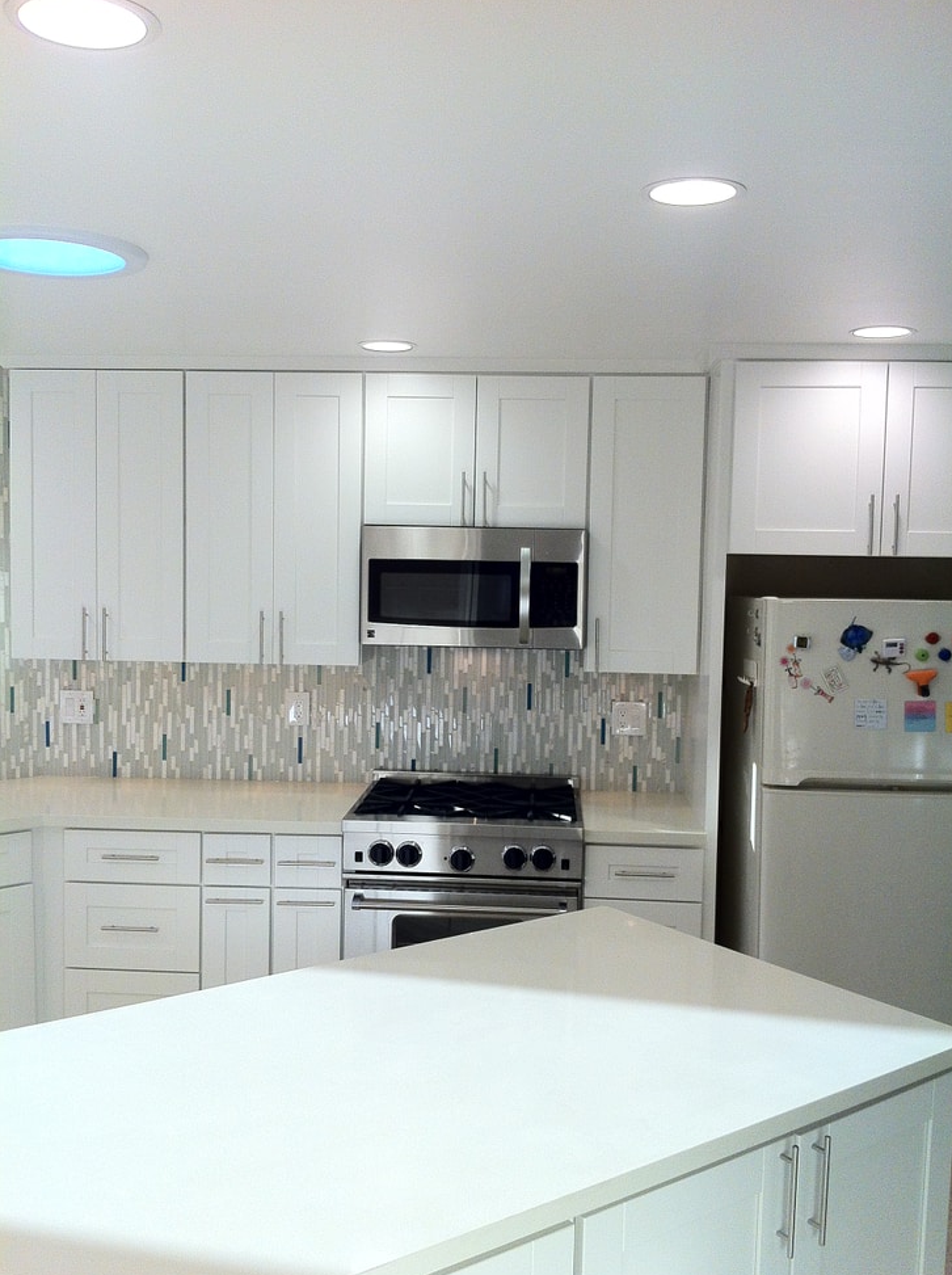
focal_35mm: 36
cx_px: 488
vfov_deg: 51.4
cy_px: 648
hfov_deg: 39.6
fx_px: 1324
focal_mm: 3.85
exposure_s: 1/120
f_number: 2.8
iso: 125
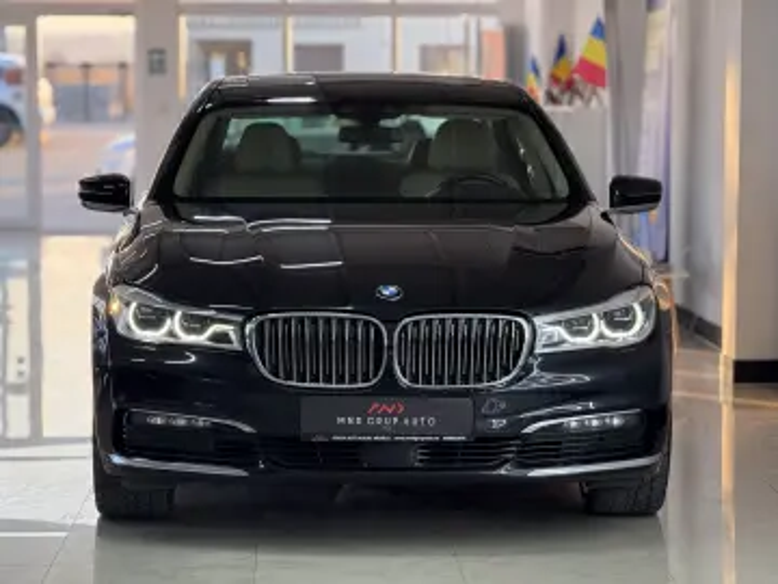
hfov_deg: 16.4
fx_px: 2697
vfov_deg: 12.3
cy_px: 292
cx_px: 389
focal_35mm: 120
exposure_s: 1/100
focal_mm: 15.66
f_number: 2.8
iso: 125
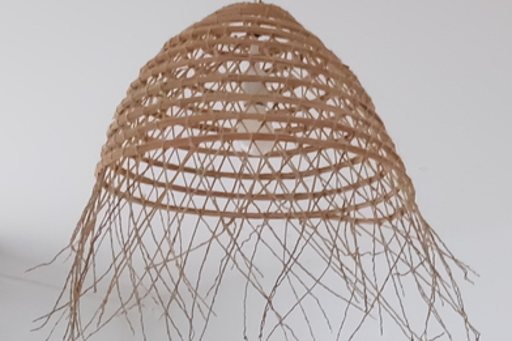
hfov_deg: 20.6
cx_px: 417
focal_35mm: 98
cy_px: 666
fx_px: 1393
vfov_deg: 12.4
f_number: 4
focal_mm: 10
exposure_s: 1/30
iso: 2500
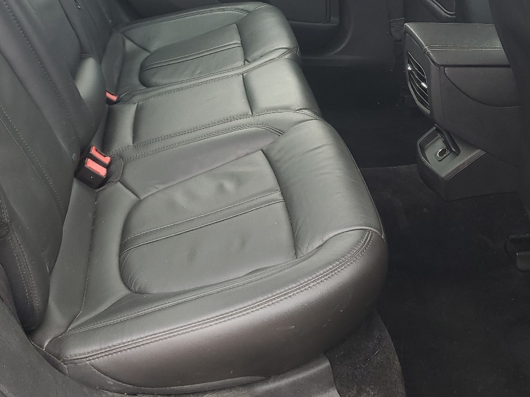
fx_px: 674
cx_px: 237
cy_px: 73
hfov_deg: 42.9
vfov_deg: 31.9
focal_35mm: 44
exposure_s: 1/196
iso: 50
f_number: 1.5
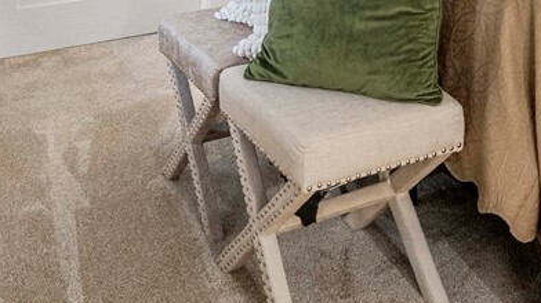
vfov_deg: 17.3
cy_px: -213
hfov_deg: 33.8
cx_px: 474
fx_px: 846
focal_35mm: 59
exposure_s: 1/5
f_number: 8
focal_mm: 13
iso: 1000
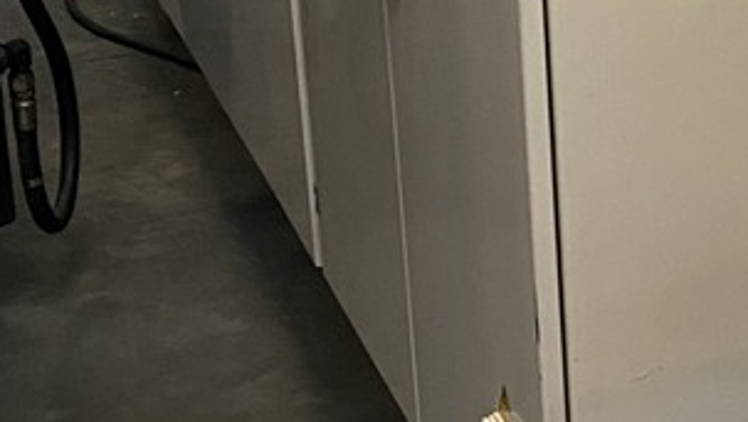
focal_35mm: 112
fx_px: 2223
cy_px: -96
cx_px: 1007
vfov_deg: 10.6
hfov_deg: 17.7
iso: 320
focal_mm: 4.25
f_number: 1.8
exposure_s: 1/50
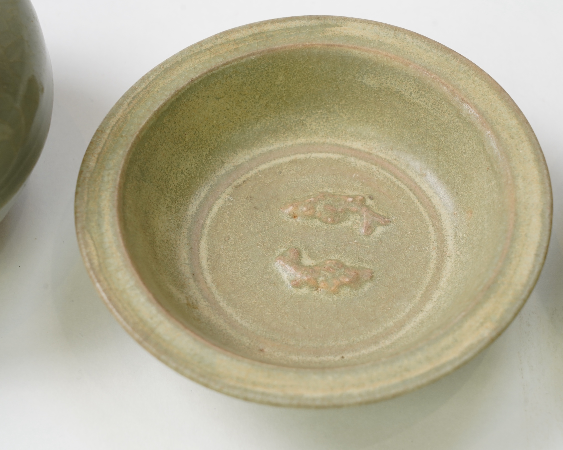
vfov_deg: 13.0
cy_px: 225
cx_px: 329
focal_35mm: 119
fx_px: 1983
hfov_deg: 16.2
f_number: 10
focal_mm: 105
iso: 1000
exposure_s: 1/125
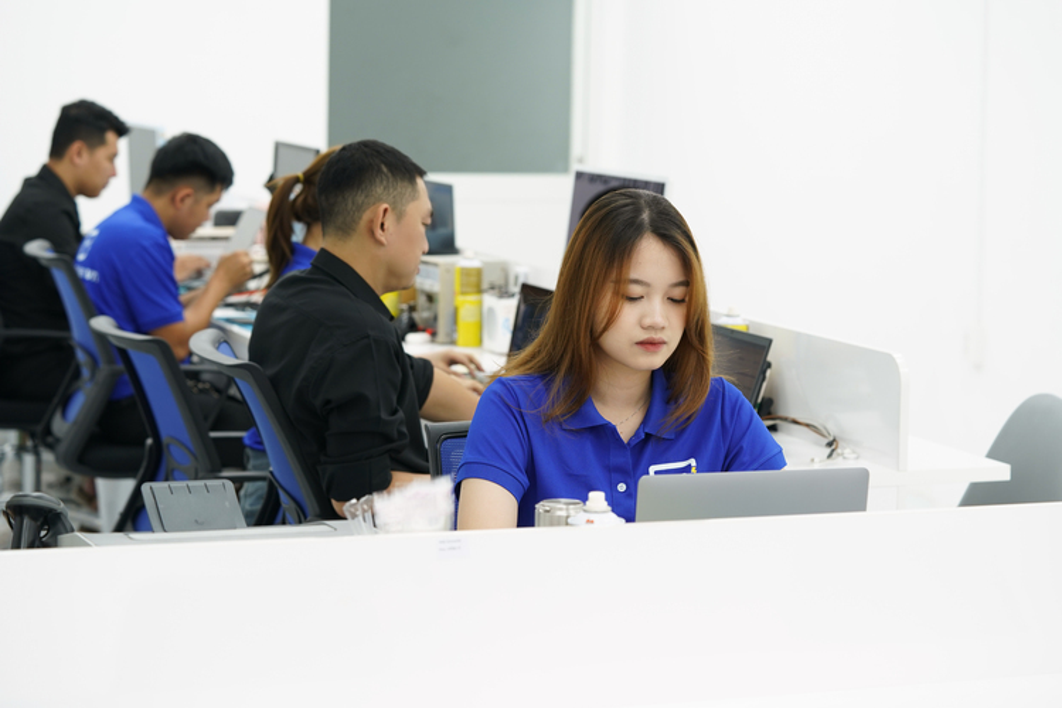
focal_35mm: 90
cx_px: 531
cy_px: 354
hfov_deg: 22.6
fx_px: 2655
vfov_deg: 15.2
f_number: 5
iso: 500
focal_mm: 90
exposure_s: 1/125
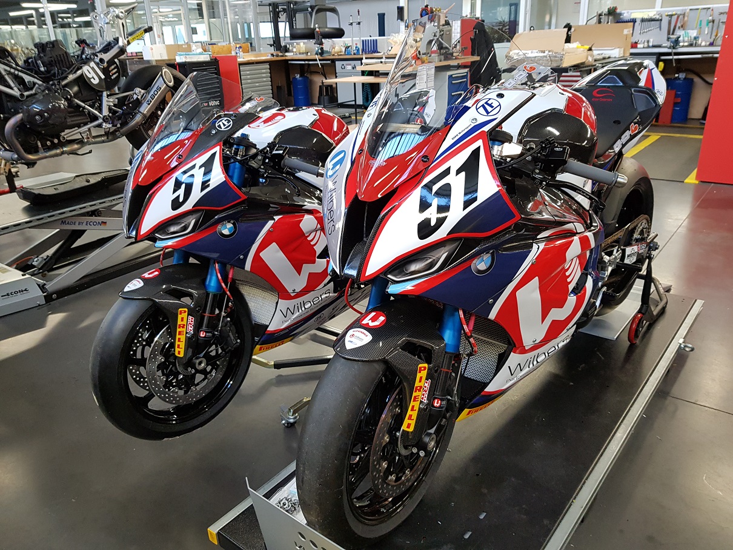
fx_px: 551
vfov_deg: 53.1
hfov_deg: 67.3
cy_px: 275
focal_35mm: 26
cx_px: 366
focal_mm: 4.2
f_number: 1.7
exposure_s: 1/50
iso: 125
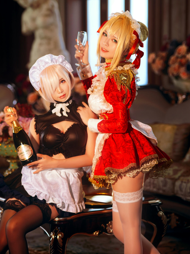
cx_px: 95
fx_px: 681
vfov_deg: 21.1
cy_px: 124
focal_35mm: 93
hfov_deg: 15.9
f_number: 2
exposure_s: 1/160
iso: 400
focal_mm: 85
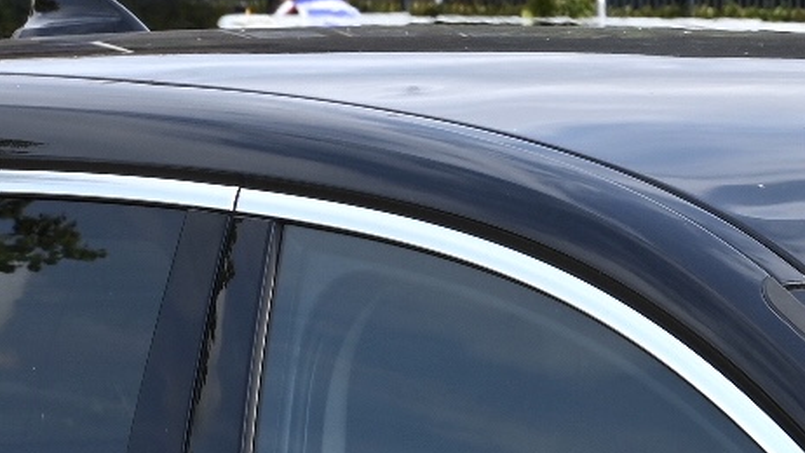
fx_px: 6511
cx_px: 1671
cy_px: 909
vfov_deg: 3.9
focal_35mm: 305
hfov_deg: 6.8
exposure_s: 1/250
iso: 200
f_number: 13
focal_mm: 70
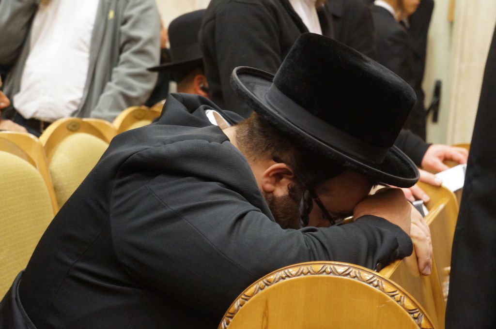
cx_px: 248
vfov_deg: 16.5
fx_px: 1135
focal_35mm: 82
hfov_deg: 24.6
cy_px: 164
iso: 3200
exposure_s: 1/60
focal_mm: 55
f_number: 5.6
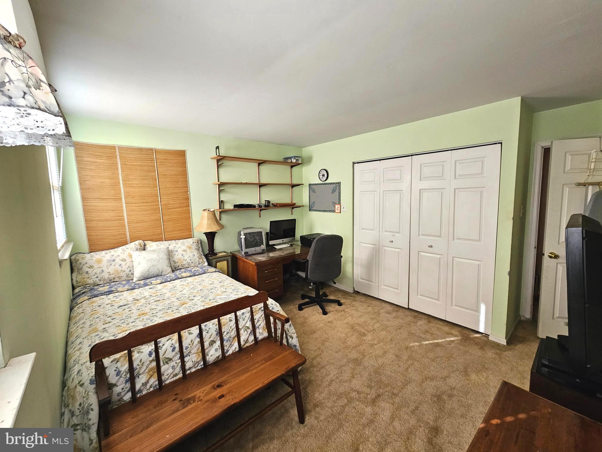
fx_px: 226
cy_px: 226
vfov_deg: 89.9
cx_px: 301
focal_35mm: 13
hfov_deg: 106.2
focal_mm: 2.2
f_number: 2.2
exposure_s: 1/77
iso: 125
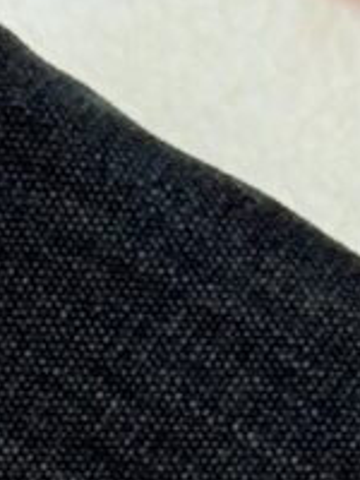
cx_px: -166
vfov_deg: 7.8
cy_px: 874
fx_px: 3411
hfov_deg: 6.0
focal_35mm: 246
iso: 125
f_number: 1.78
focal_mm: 6.76
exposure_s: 1/103
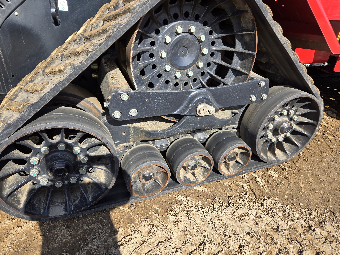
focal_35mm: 24
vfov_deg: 56.8
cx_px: 176
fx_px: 236
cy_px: 124
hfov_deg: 71.6
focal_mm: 5.4
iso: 25
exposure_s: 1/854
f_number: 1.8
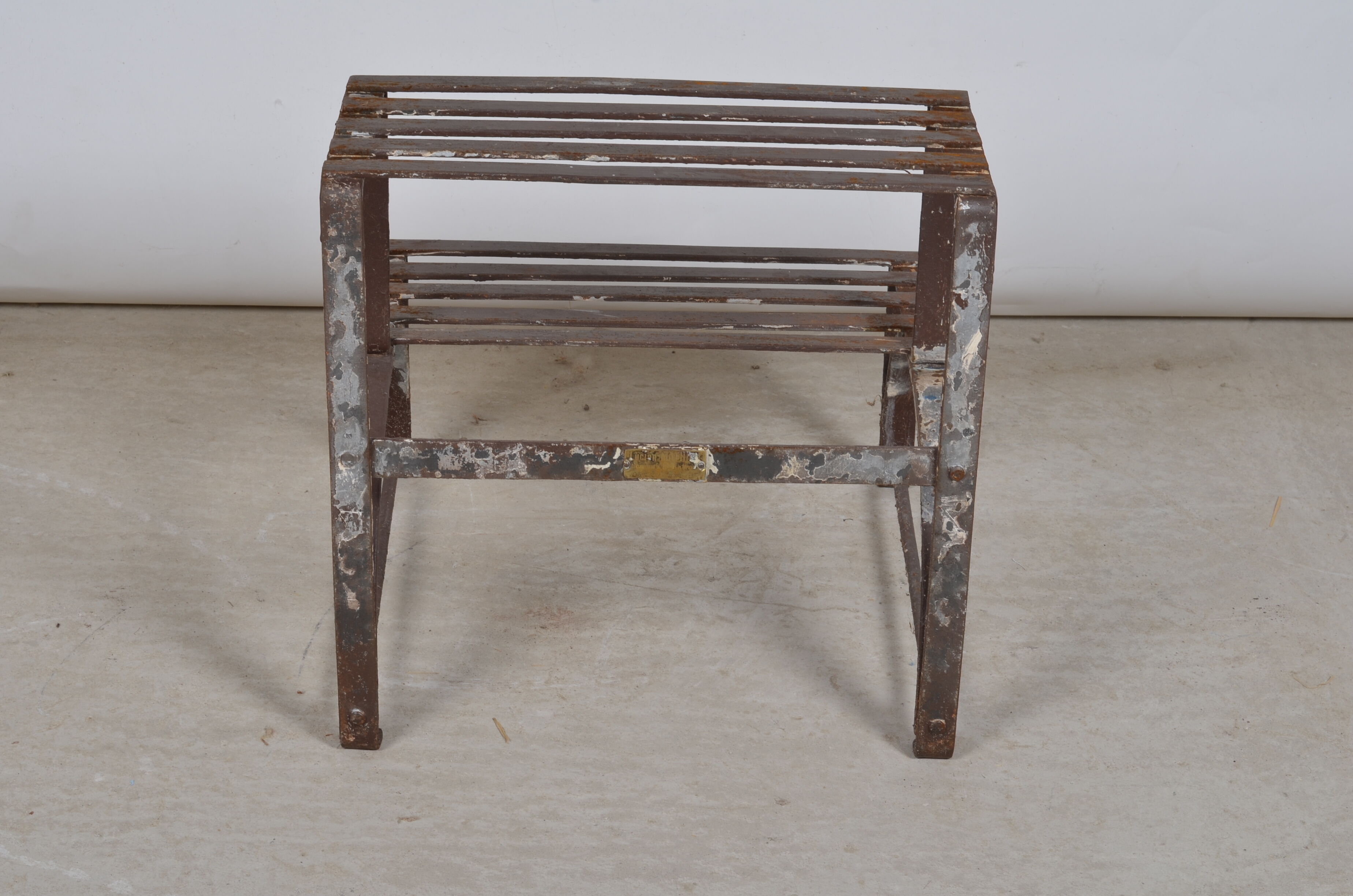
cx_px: 676
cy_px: 448
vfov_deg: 18.1
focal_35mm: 75
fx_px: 2813
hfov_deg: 27.0
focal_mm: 50
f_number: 14
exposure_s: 1/125
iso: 100
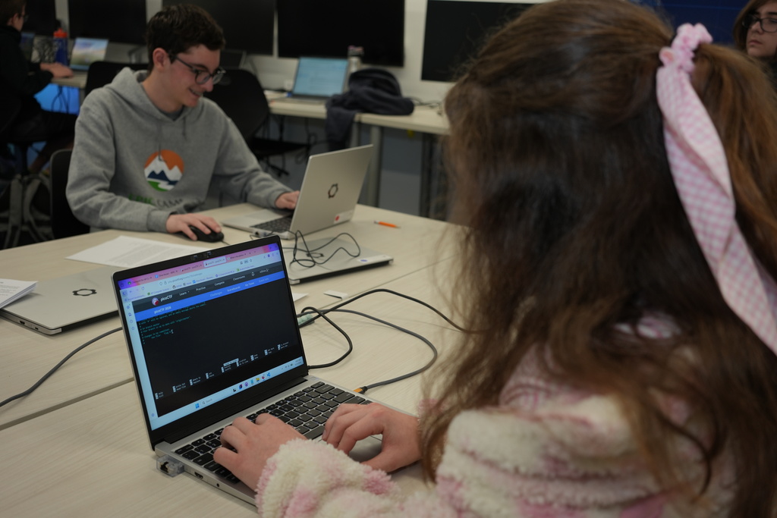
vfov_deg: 37.9
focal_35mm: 35
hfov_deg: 54.4
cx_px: 388
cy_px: 259
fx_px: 755
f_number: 4
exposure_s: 1/60
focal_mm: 35
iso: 320
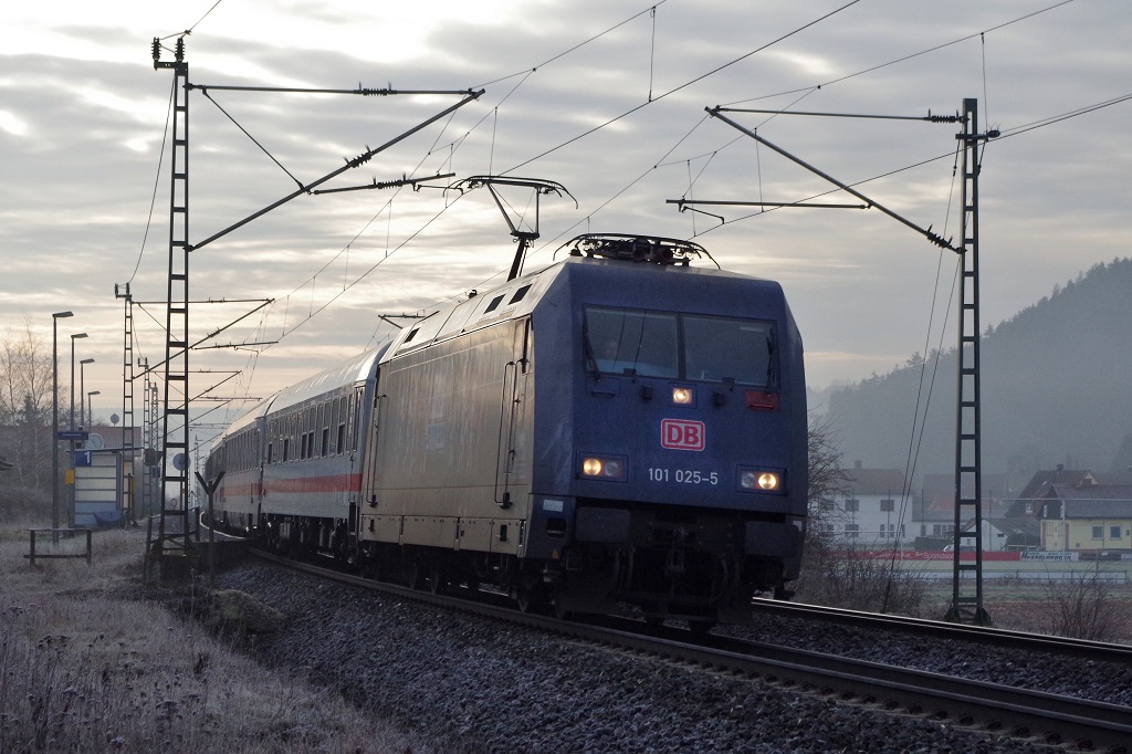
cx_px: 566
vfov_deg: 16.6
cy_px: 377
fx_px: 2577
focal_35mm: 82
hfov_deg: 24.8
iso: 800
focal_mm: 55
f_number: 8
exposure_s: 1/800
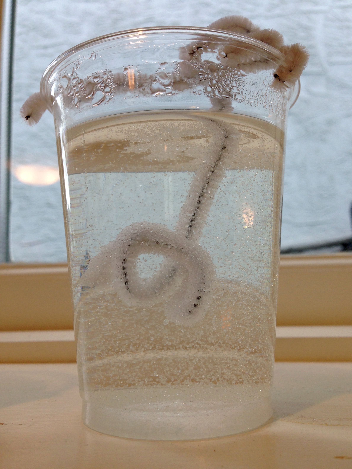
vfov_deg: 54.0
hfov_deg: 41.8
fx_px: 461
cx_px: 181
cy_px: 236
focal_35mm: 34
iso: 50
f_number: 2.4
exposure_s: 1/120
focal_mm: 4.12
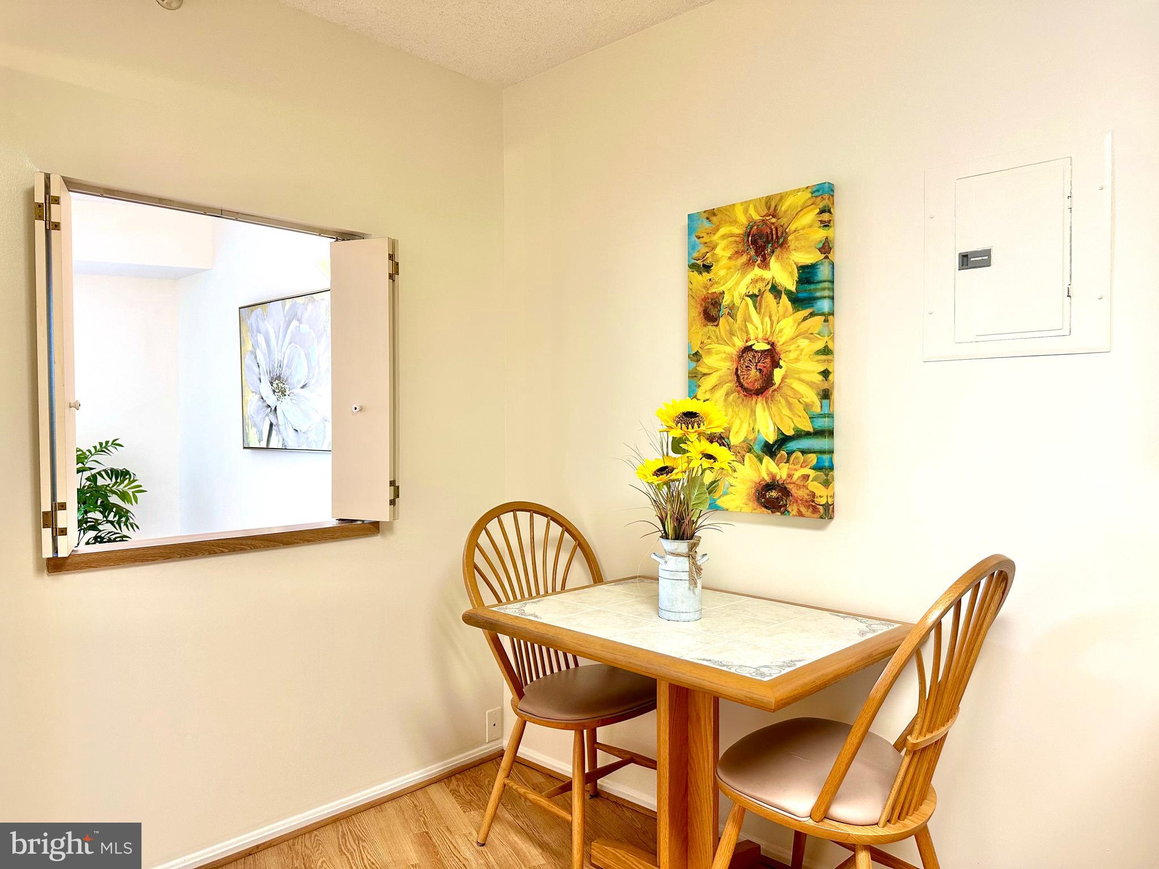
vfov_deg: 56.8
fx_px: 804
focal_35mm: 24
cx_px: 580
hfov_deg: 71.6
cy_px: 434
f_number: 1.78
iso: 125
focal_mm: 6.86
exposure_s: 1/60
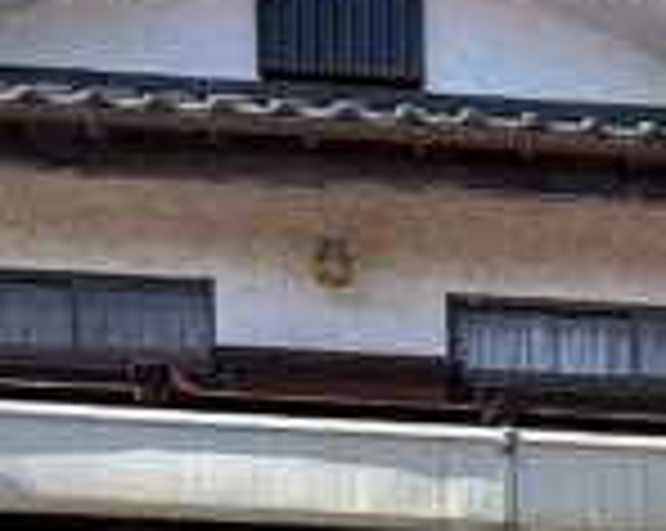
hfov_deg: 11.8
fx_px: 3012
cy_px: 1598
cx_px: 1159
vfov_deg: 8.4
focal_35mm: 153
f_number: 1.78
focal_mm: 6.86
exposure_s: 1/2967
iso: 80
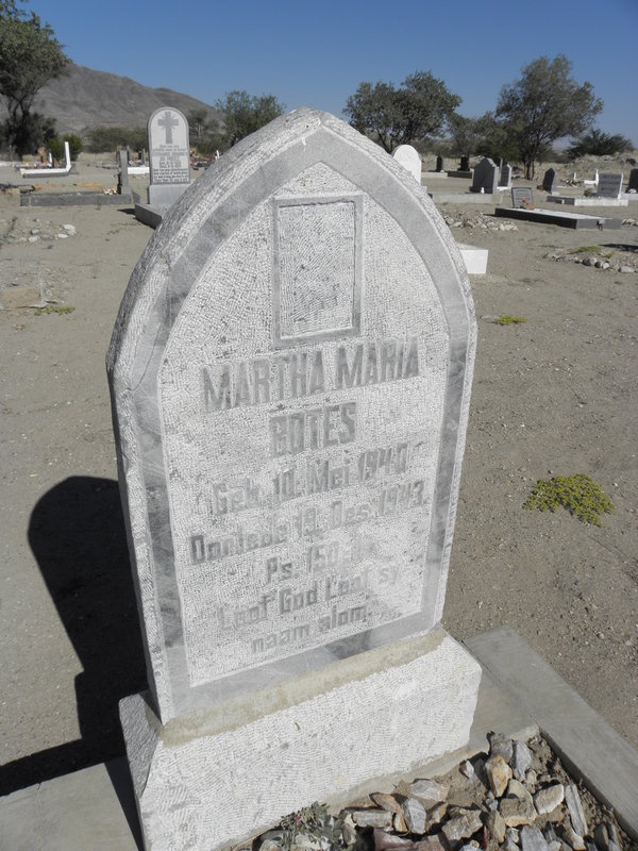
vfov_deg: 67.3
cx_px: 319
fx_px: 639
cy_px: 426
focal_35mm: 26
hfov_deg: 53.1
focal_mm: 4.6
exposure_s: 1/800
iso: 64
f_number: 5.6
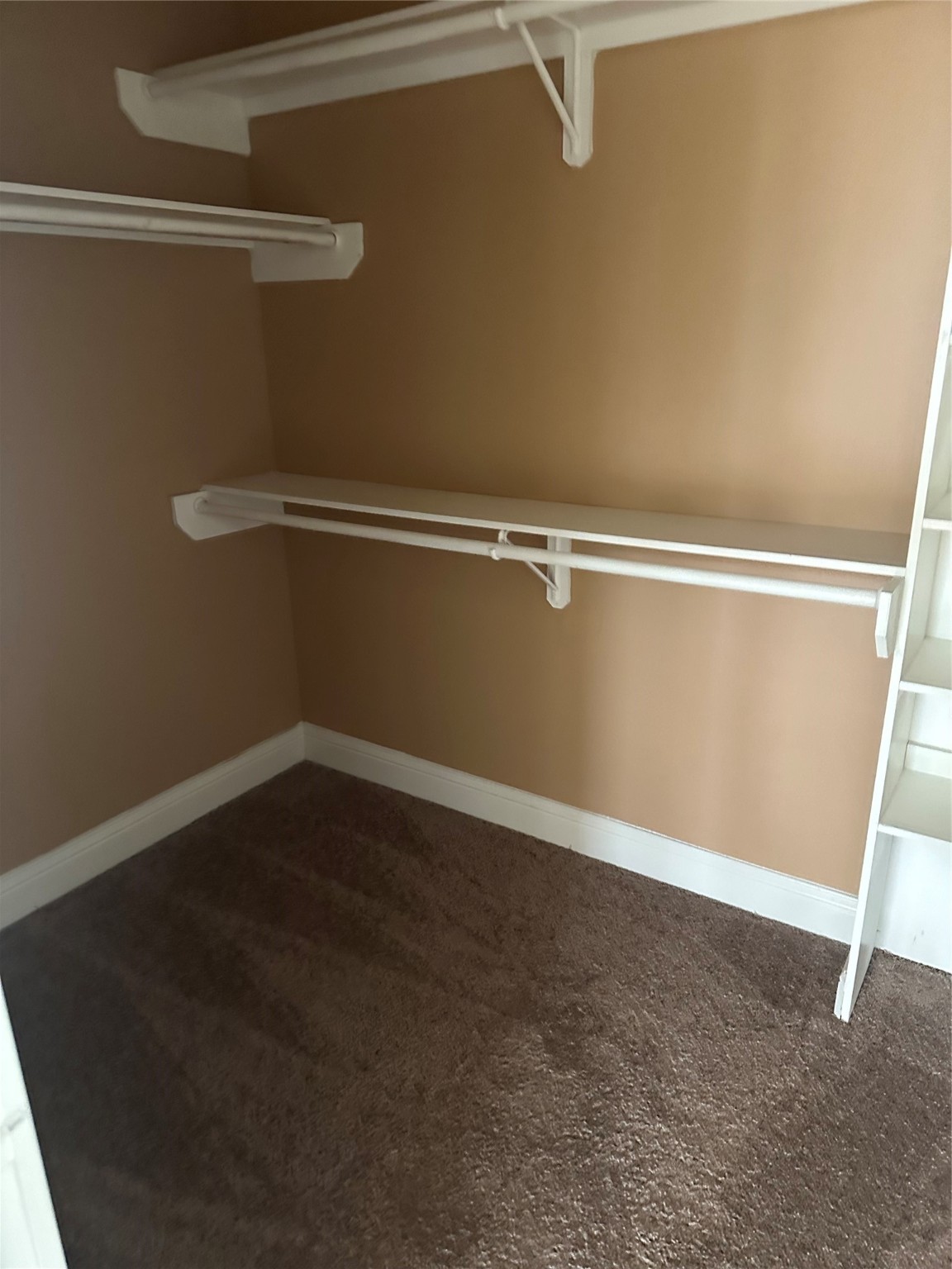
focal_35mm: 24
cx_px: 476
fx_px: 880
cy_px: 634
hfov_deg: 56.8
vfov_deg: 71.6
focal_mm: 6.86
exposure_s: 1/40
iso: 1000
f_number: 1.78
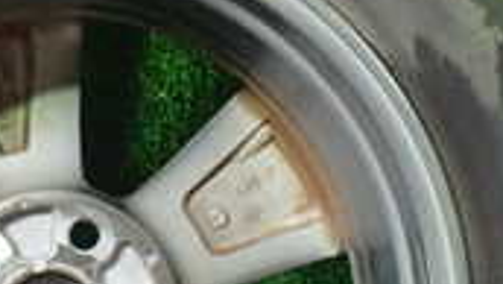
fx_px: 1521
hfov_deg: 18.5
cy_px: 310
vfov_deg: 10.5
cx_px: 61
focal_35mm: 114
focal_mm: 5.4
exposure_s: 1/30
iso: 800
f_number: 2.3
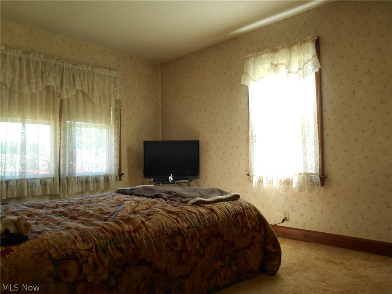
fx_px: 294
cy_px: 147
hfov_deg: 67.3
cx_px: 196
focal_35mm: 26
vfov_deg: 53.1
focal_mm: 4.7
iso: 160
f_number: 3.4
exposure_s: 1/30
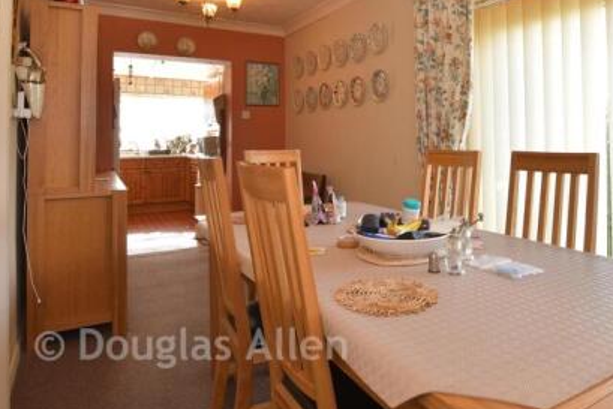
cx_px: 353
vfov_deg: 51.7
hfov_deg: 73.3
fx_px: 409
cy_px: 121
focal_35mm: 24
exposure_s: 1/8
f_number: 8
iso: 100
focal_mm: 10
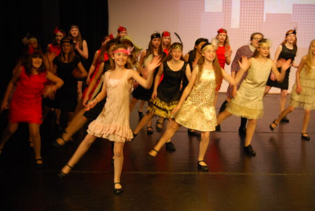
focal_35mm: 48
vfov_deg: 28.2
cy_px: 106
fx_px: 421
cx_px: 158
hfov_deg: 41.1
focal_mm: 32
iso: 450
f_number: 4.5
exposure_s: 1/30
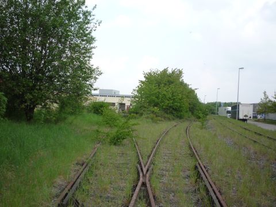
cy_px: 104
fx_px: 255
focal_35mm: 32
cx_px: 138
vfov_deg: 44.2
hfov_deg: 56.8
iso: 100
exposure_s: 1/320
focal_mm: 5.2
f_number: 4
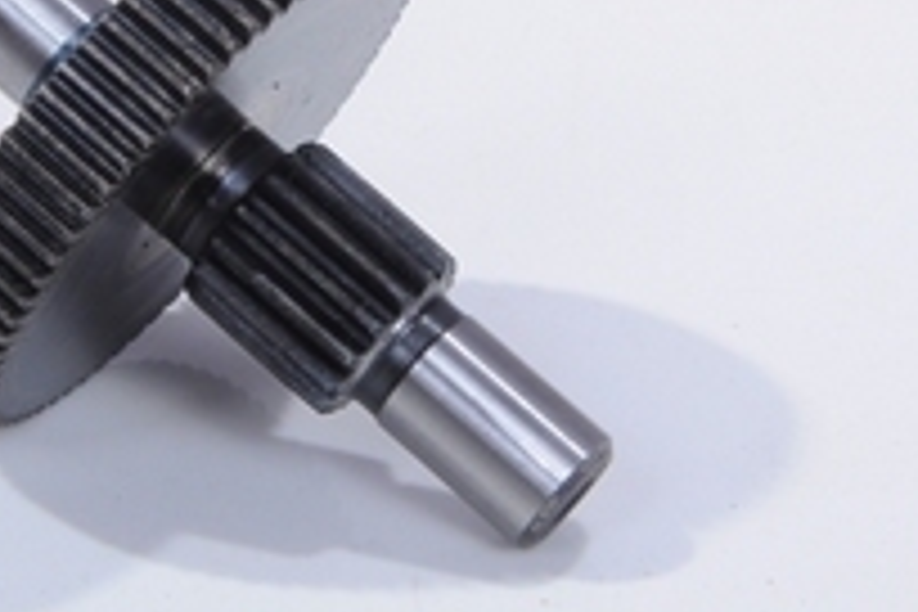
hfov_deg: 8.0
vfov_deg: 5.3
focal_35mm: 257
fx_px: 6553
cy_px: 148
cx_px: 194
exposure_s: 1/160
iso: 200
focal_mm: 70
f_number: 25
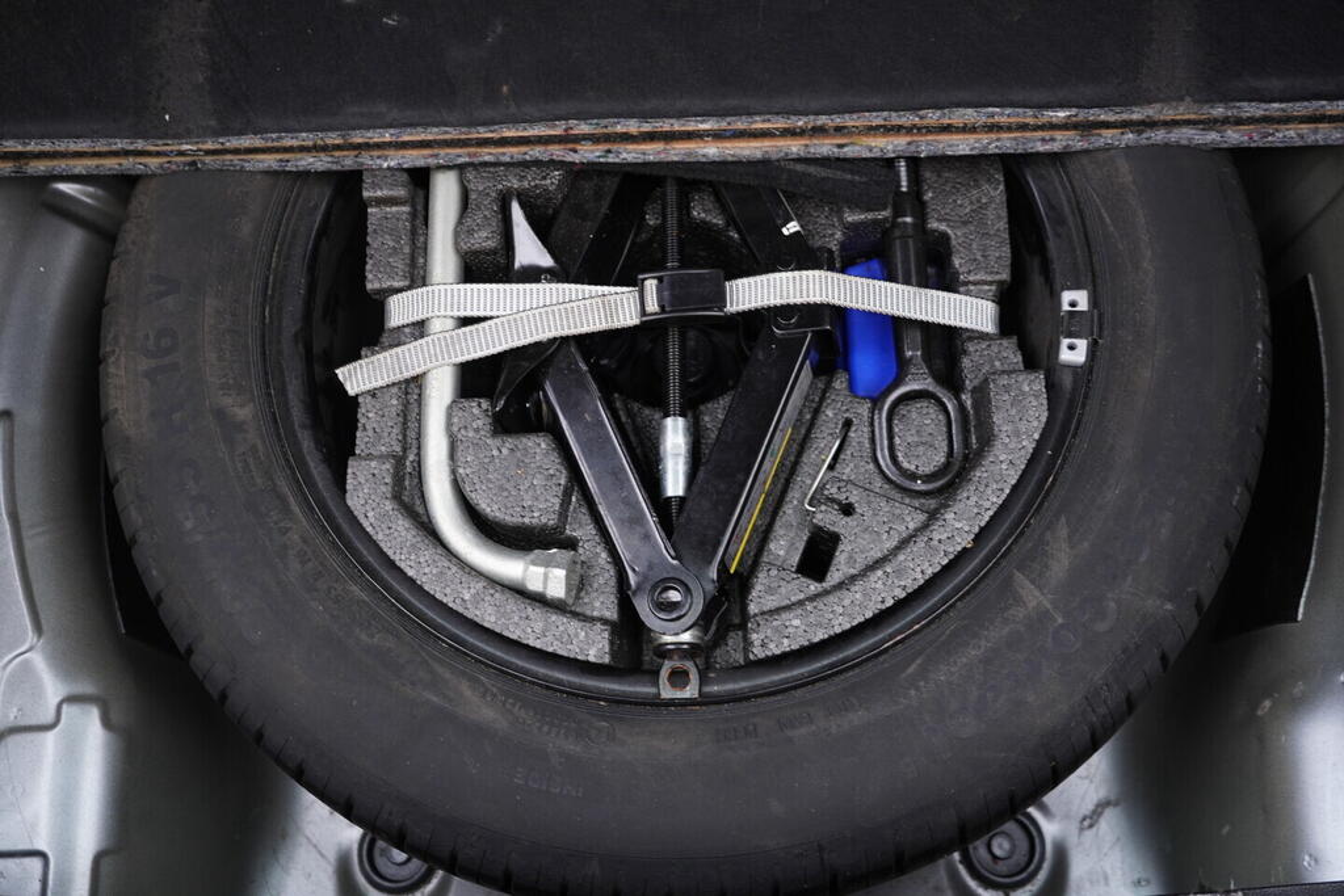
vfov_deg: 36.9
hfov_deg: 53.1
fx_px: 1344
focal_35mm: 36
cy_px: 448
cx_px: 672
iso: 250
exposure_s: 1/40
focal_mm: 24
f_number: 2.8
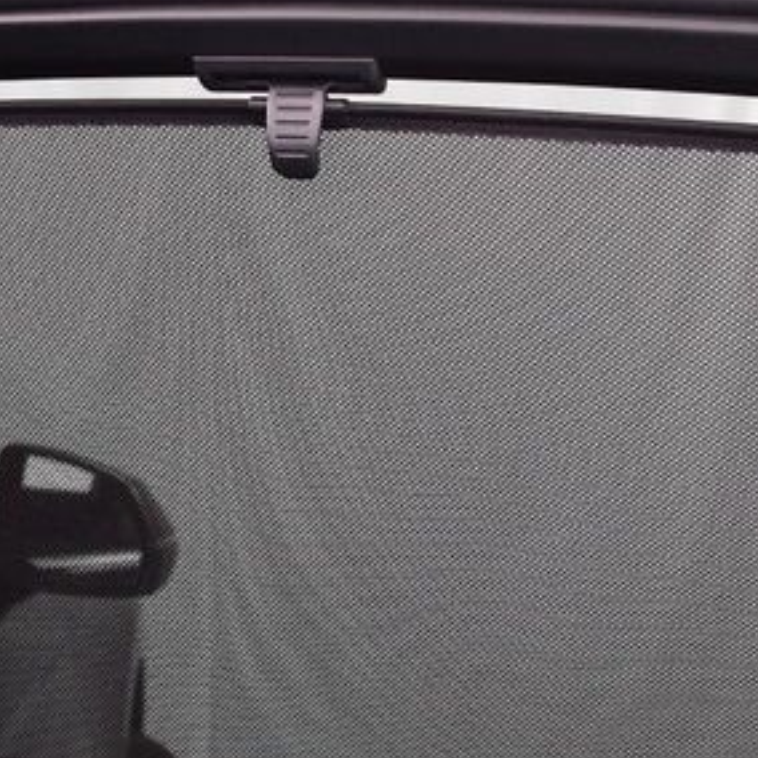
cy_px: 540
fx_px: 1709
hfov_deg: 25.0
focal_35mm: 69
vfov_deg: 24.8
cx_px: 459
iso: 3200
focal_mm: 18
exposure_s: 1/125
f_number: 3.5
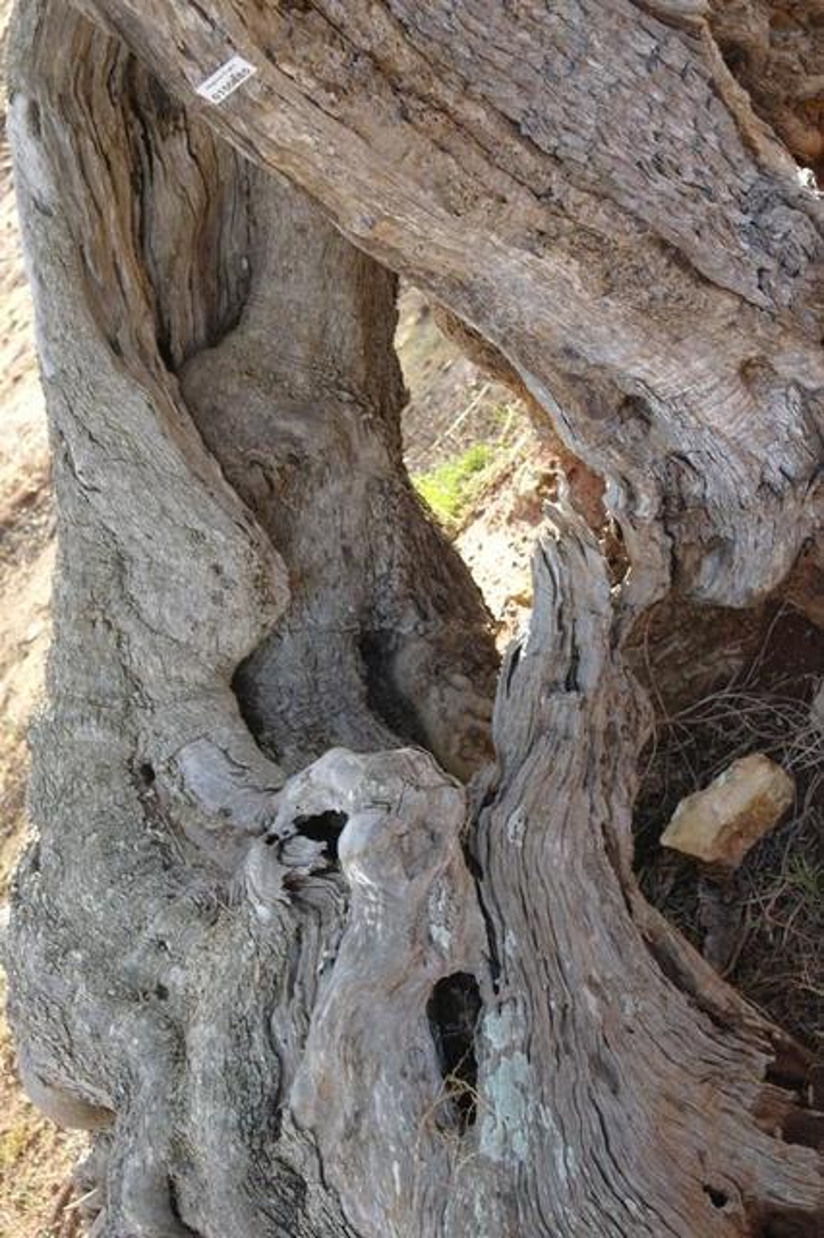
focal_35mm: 69
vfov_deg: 29.3
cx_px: 412
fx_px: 2371
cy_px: 619
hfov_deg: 19.7
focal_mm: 45
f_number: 5.6
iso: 160
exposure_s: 1/80
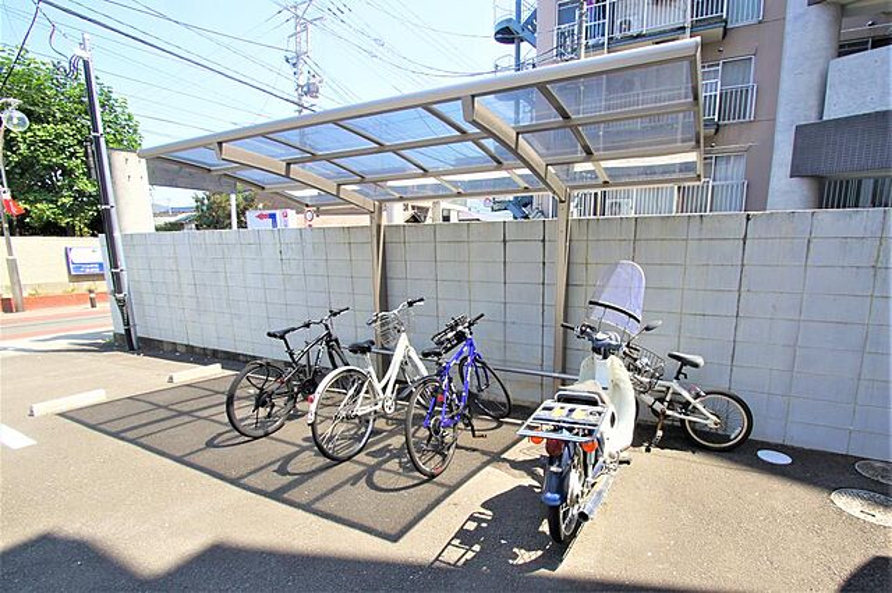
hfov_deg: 100.4
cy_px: 296
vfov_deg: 77.3
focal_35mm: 15
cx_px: 446
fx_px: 371
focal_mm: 10
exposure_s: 1/50
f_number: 11
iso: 100
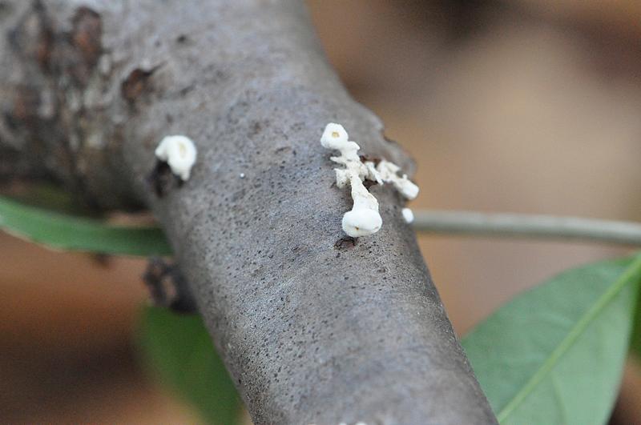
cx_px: 320
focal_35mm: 128
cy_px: 212
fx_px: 2267
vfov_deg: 10.7
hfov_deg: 16.1
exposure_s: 1/125
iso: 3200
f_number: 8
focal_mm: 85
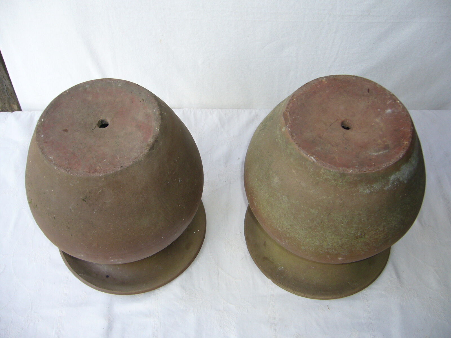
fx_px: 456
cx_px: 226
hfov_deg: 52.6
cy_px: 169
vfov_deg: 40.7
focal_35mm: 35
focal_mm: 5.8
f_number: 2.8
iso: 80
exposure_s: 1/100
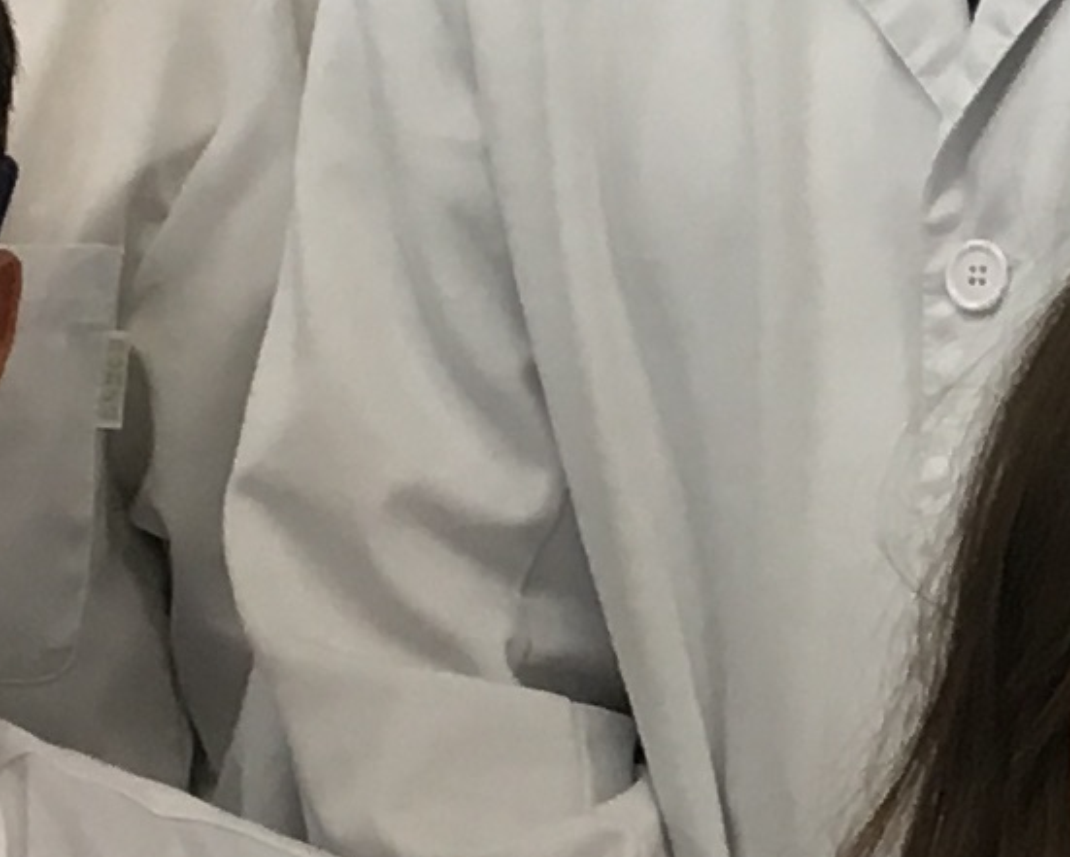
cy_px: 62
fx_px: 6556
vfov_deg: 7.5
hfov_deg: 8.7
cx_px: 2237
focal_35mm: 207
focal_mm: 4.15
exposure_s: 1/33
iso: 32
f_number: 2.2
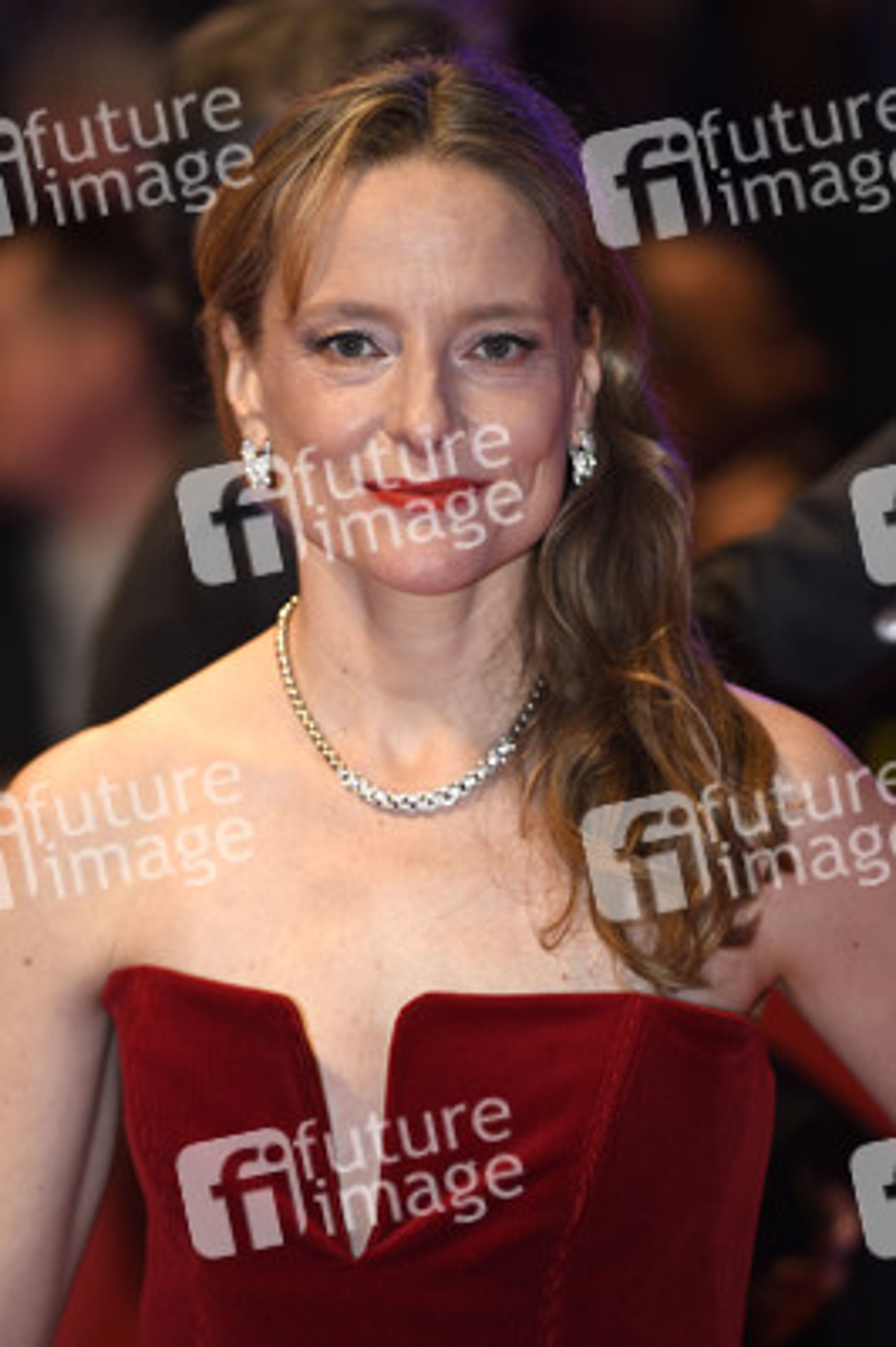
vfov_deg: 10.3
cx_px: 448
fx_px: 7479
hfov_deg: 6.9
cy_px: 674
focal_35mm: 200
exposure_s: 1/500
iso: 800
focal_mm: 200
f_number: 3.5
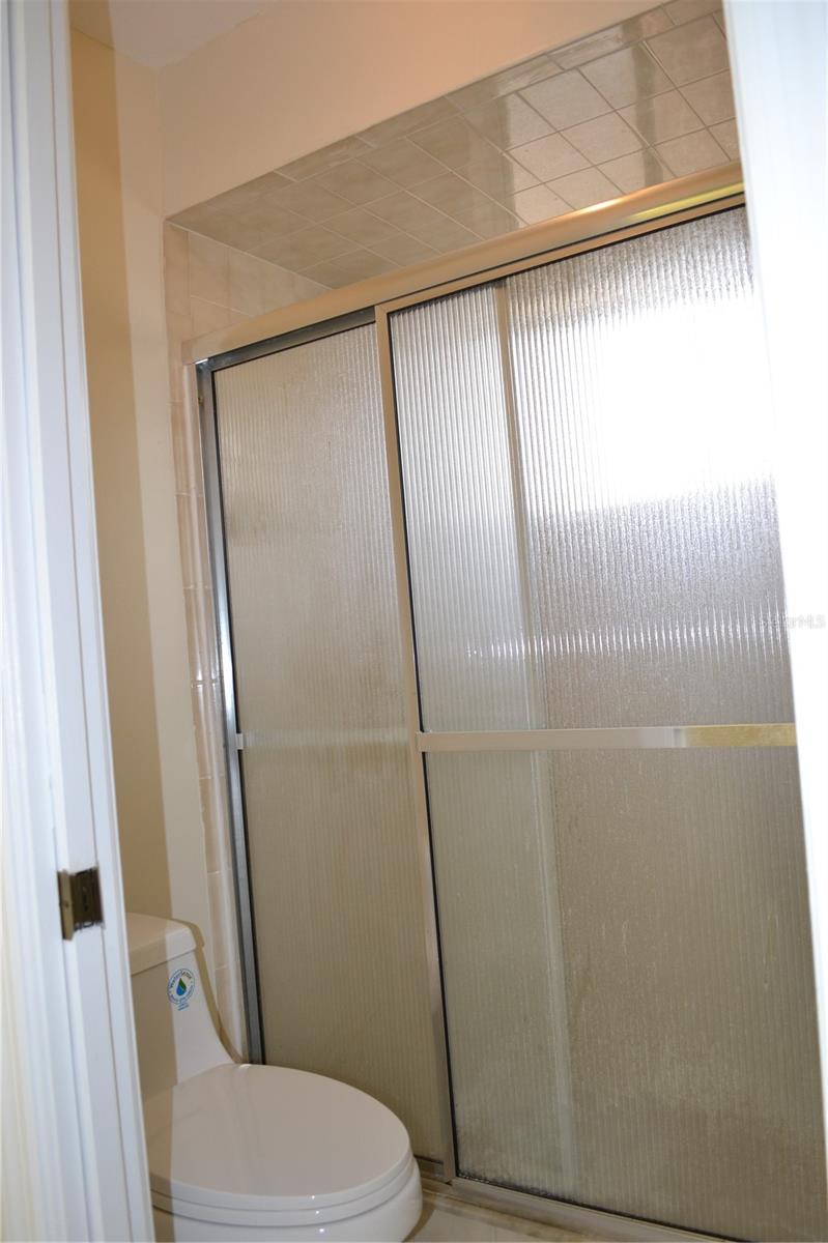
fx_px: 932
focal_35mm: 27
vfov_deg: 67.4
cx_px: 414
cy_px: 622
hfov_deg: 47.9
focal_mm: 18
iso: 400
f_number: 4
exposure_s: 1/60
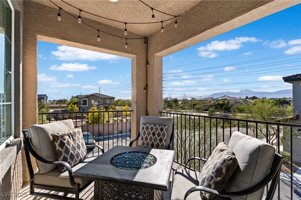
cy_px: 100
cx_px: 150
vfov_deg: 70.4
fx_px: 142
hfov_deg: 93.3
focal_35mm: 17
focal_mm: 17
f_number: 8
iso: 320
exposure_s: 1/125
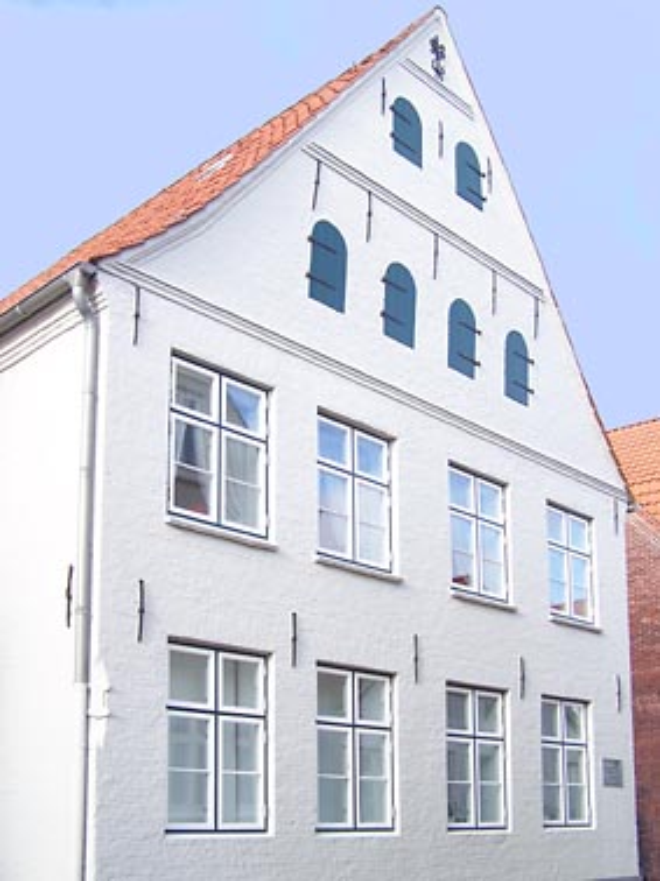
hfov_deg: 37.7
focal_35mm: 38
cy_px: 440
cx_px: 330
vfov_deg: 49.0
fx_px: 967
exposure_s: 1/500
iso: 64
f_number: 2.8
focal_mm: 6.3
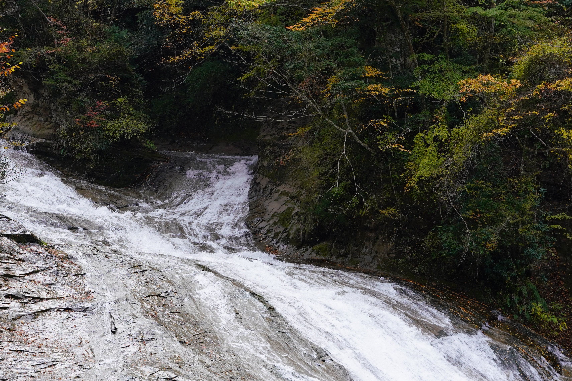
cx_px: 189
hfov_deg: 19.0
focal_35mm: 107
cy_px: 99
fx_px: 1700
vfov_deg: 12.8
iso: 400
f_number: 5.6
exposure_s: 1/250
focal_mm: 46
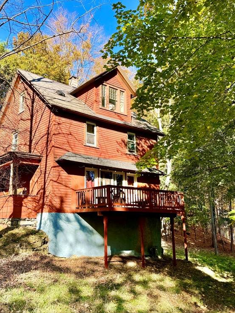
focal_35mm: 33
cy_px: 154
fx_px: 299
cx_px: 89
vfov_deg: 55.3
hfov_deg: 42.6
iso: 80
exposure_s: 1/773
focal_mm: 6.76
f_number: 1.78
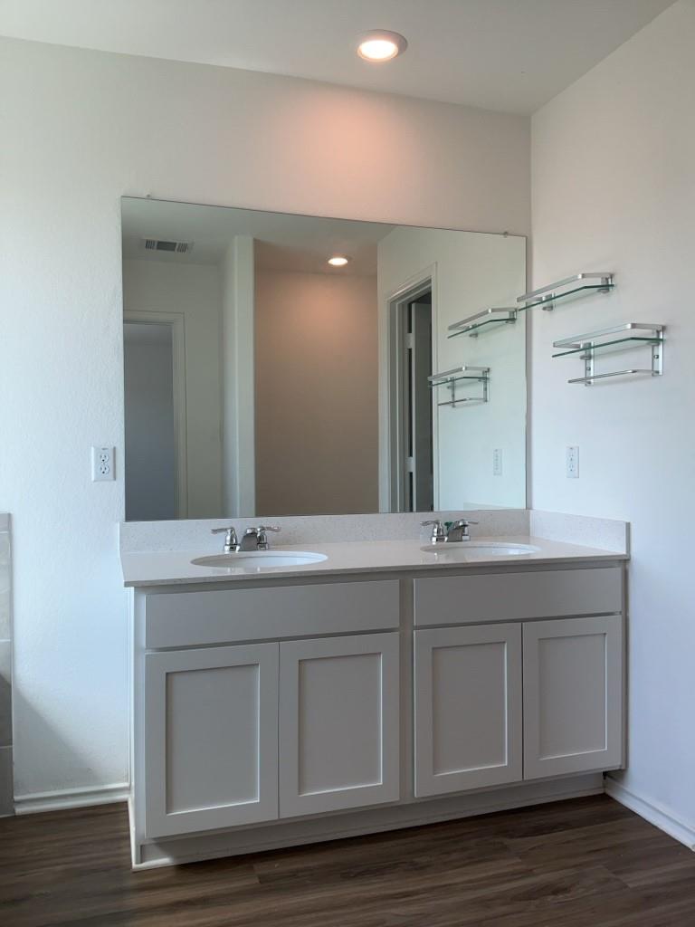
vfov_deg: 65.3
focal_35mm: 27
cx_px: 348
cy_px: 464
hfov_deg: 51.4
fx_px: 723
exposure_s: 1/182
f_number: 1.8
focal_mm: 3
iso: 20
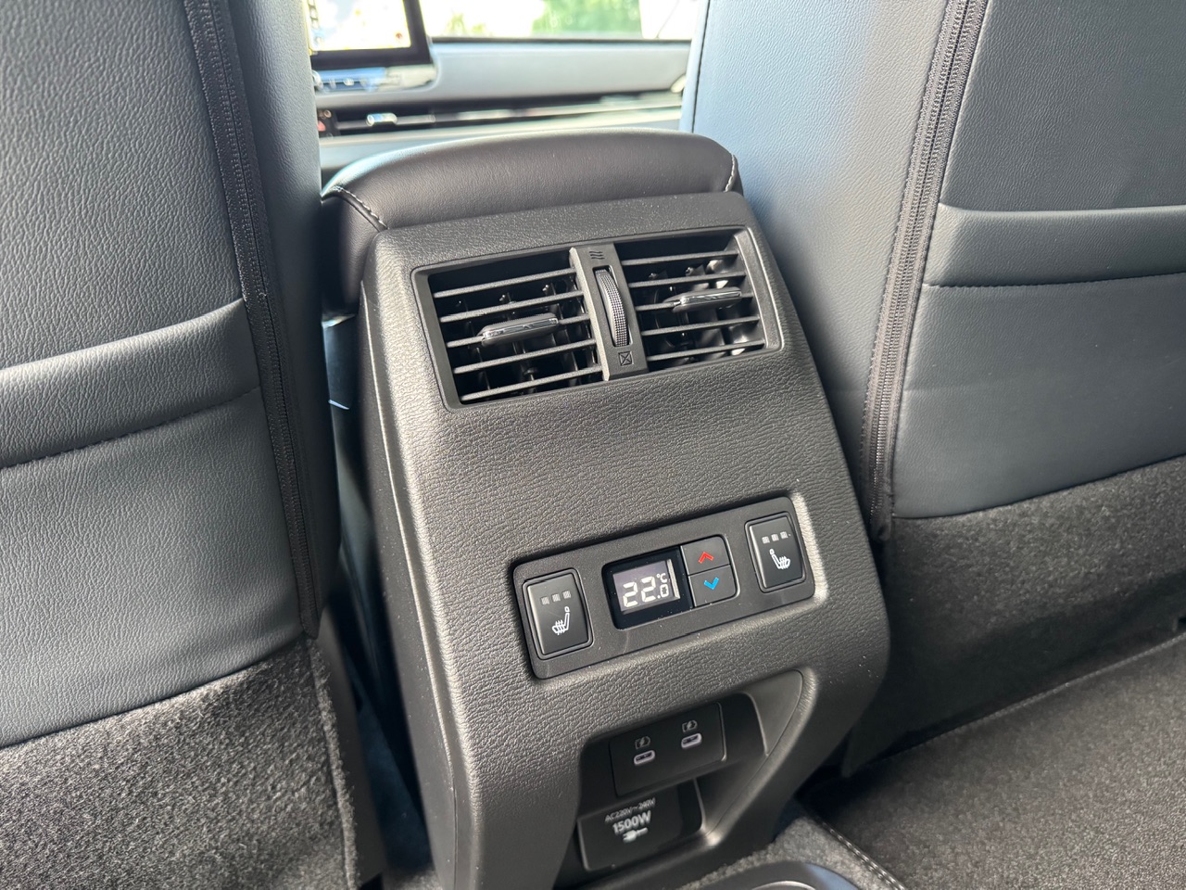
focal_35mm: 24
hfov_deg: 71.6
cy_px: 445
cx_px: 593
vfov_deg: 56.8
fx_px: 822
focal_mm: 6.76
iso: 800
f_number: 1.78
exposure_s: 1/60
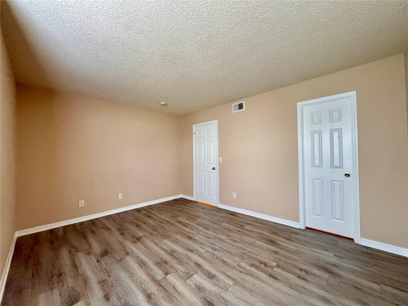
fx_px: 165
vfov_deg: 85.7
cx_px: 204
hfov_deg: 102.1
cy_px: 153
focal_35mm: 14
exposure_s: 1/60
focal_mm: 2.22
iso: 1250
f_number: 2.2
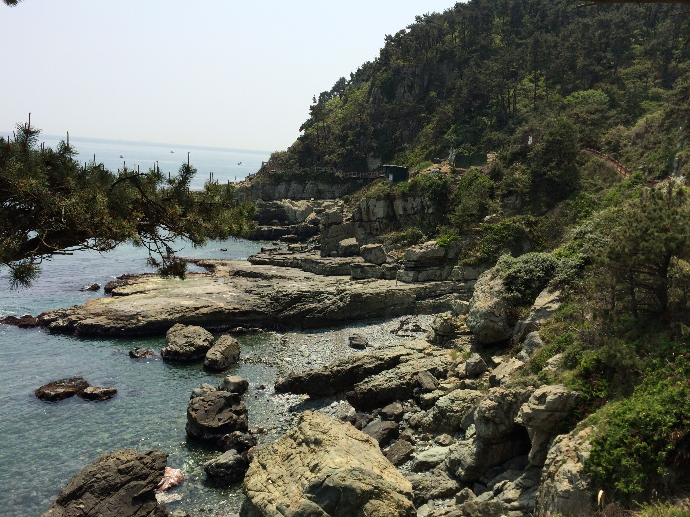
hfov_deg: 60.0
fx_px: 598
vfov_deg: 46.8
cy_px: 258
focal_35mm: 30
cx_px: 345
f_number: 2.2
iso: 40
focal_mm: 4.12
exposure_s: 1/2564
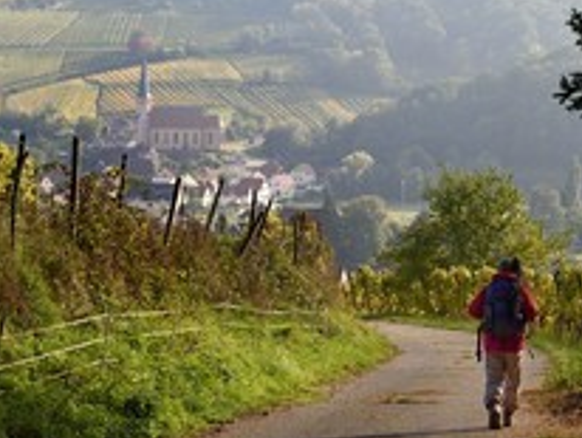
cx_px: 362
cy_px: 110
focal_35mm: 137
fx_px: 2306
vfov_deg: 10.8
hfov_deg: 14.4
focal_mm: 70
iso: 400
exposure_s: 1/400
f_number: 11
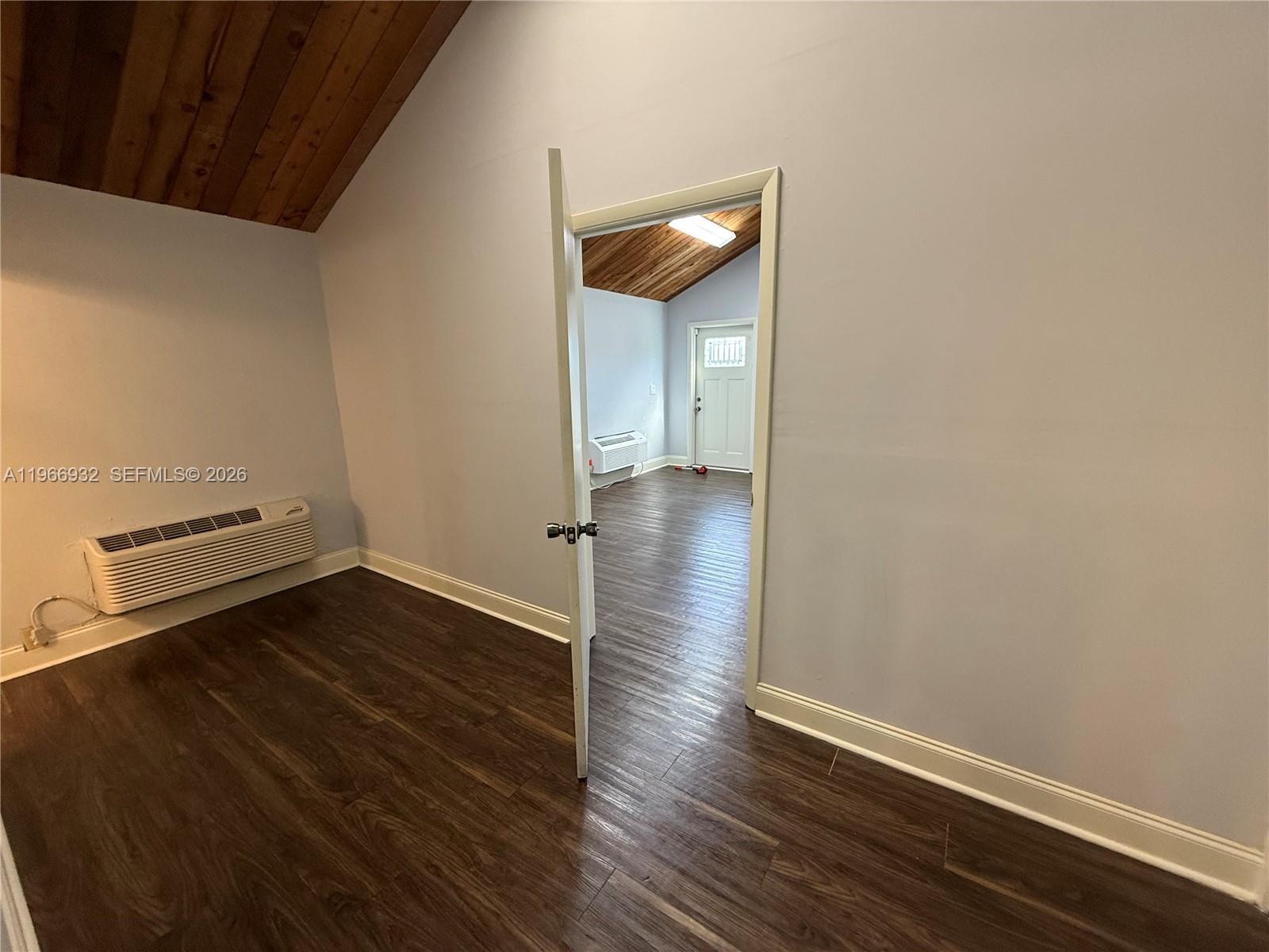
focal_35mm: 14
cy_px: 476
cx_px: 634
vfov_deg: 85.7
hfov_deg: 102.1
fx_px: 513
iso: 250
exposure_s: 1/60
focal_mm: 2.22
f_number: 2.2
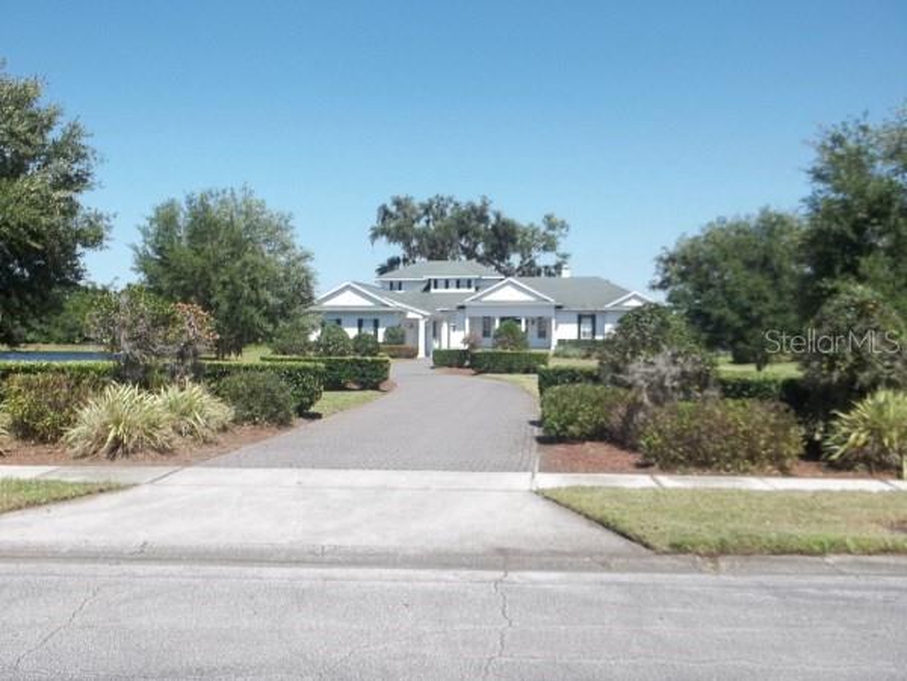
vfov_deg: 42.9
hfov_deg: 55.4
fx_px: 865
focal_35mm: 33
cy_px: 340
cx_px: 454
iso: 80
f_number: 8
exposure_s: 1/160
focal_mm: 5.9
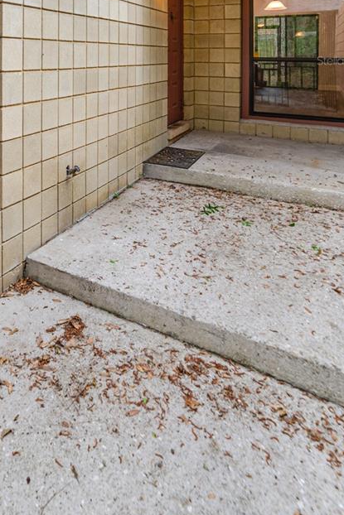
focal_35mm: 27
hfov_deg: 44.1
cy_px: 60
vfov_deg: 58.5
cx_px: 40
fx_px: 387
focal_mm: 14
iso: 100
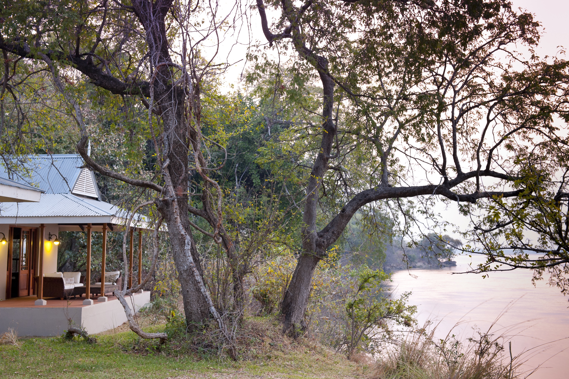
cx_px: 285
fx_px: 774
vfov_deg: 27.5
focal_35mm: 49
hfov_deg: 40.3
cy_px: 187
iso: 800
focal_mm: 48
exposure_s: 1/1.25
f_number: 5.6
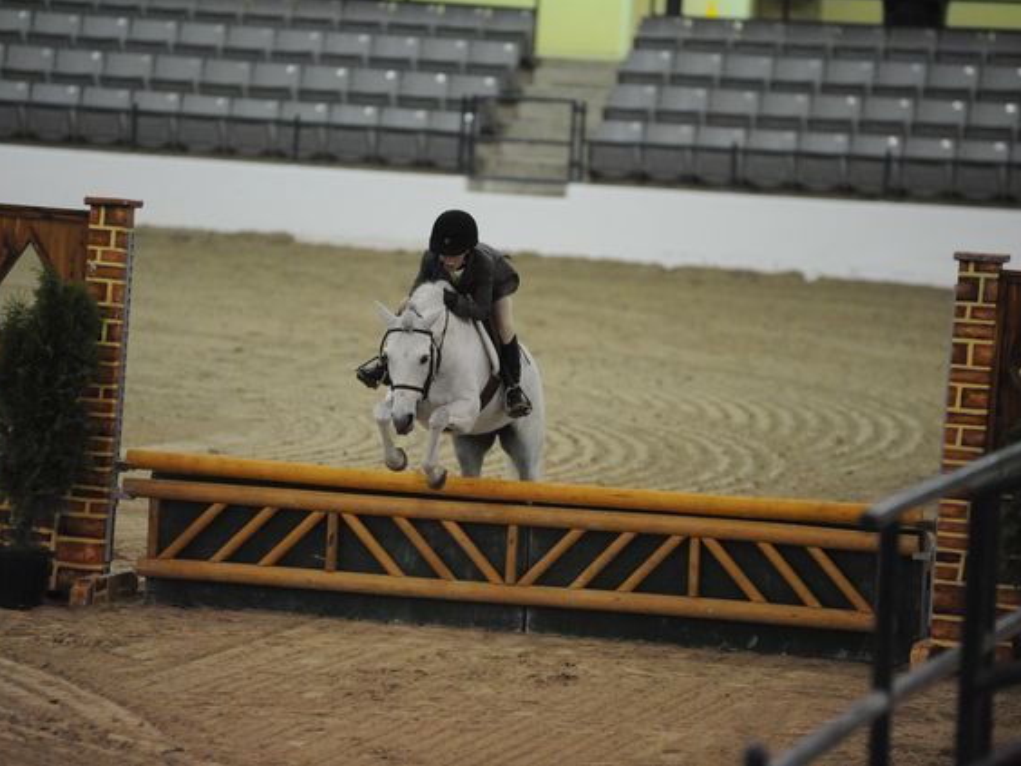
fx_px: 6430
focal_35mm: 218
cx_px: 474
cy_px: 382
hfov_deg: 9.1
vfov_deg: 6.8
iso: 6400
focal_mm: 200
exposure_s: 1/400
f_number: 2.8
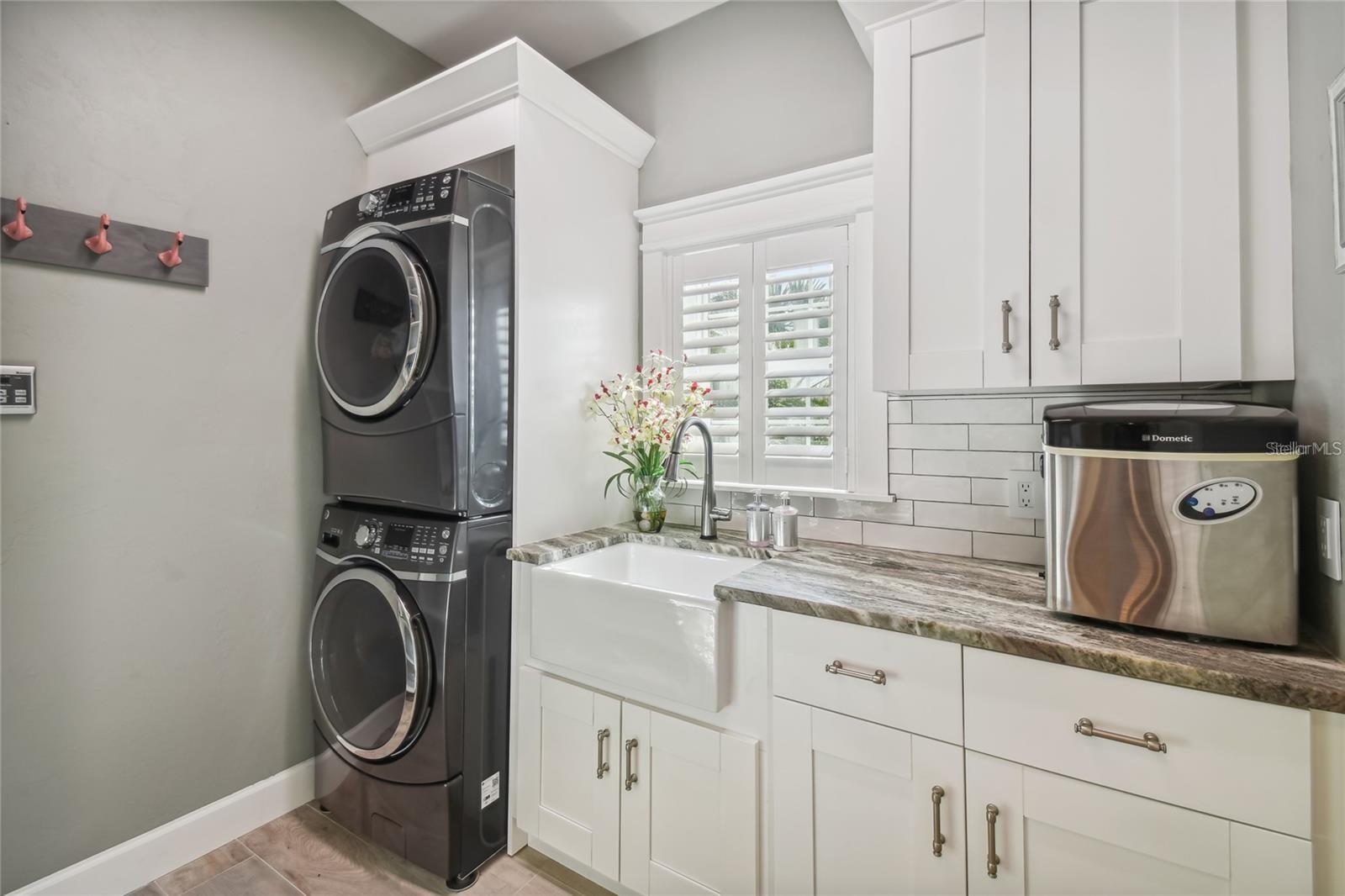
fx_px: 560
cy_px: 448
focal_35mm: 15
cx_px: 672
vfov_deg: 77.3
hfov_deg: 100.4
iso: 100
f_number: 7.1
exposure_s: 1/25
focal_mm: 10
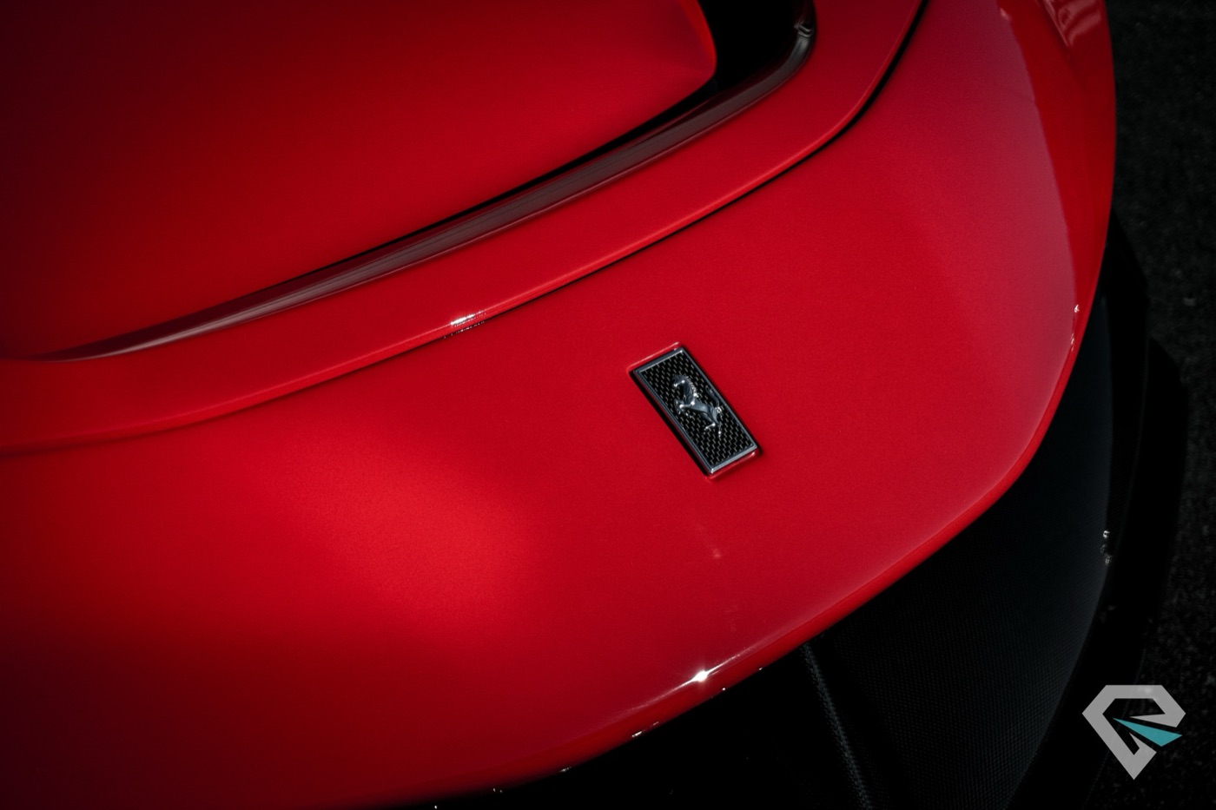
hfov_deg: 27.0
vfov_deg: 18.2
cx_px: 608
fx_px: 2533
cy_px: 405
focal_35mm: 75
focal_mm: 50
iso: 125
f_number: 5.6
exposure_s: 1/3200
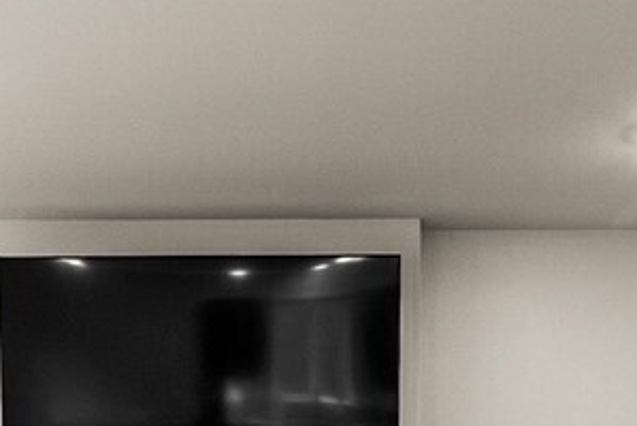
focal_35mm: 68
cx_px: 195
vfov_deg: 17.5
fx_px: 1204
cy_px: 679
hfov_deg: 29.3
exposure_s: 1/10
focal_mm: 12
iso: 1000
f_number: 7.1
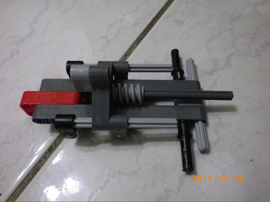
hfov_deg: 63.4
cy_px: 101
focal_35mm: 28
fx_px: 218
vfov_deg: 49.7
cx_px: 135
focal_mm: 5
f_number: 3.2
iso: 800
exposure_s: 1/30
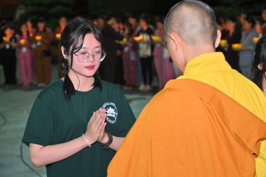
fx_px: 775
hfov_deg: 19.5
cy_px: 88
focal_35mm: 105
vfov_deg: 13.0
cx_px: 133
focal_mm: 105
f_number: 6.3
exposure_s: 1/40
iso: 5000
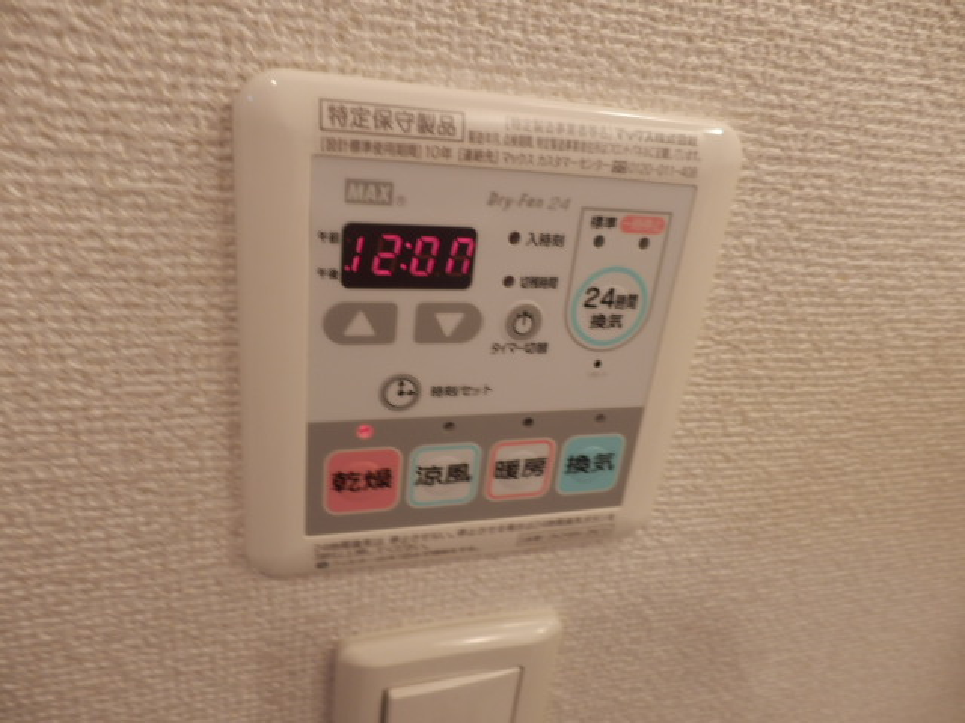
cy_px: 362
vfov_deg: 56.8
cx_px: 482
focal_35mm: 24
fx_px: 669
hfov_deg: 71.6
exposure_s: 1/30
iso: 80
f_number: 3
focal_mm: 4.2
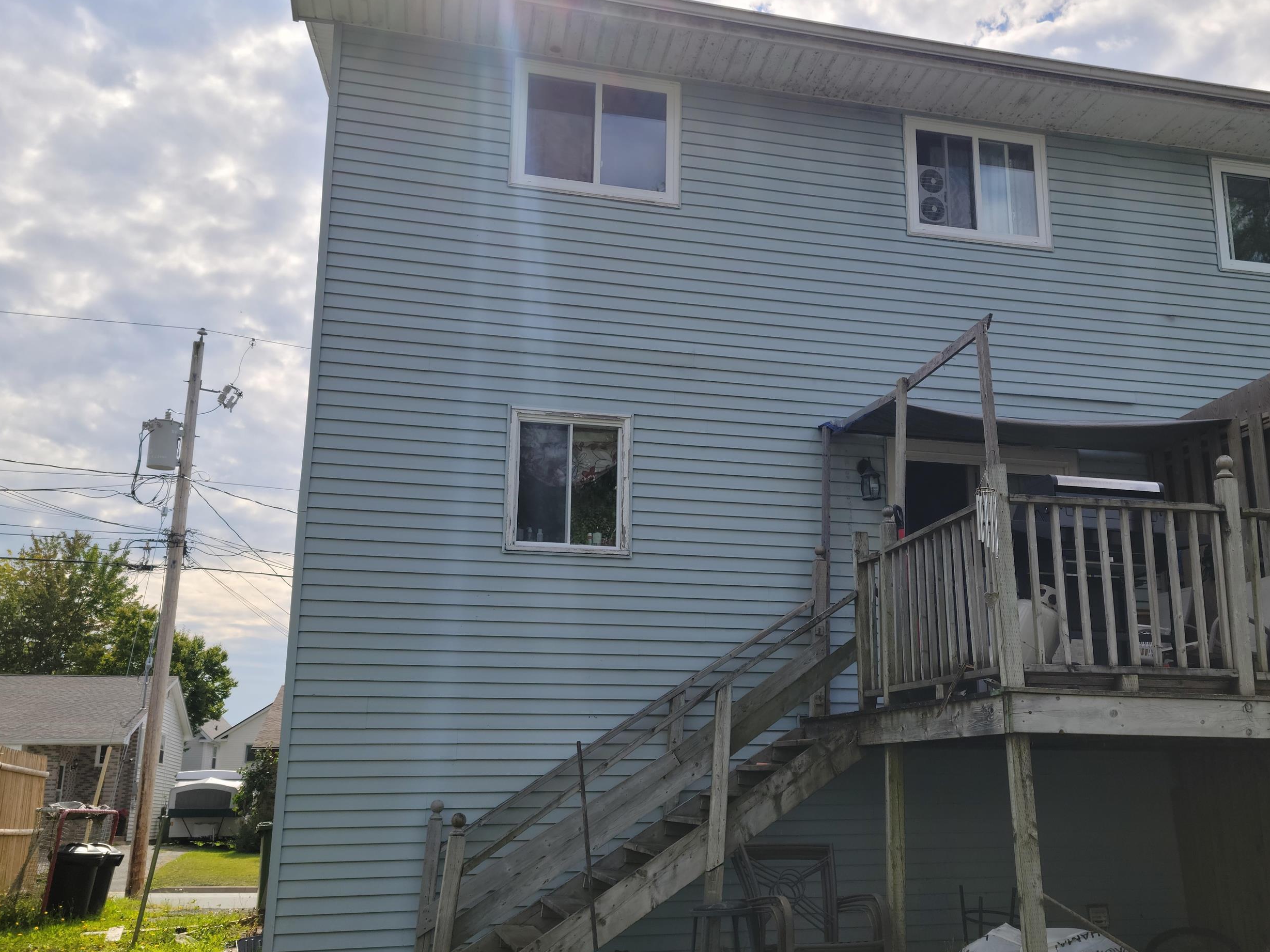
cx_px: 758
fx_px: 1284
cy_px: 500
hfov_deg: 52.3
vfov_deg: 40.7
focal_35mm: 35
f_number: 2
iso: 25
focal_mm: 5.9
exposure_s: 1/1019
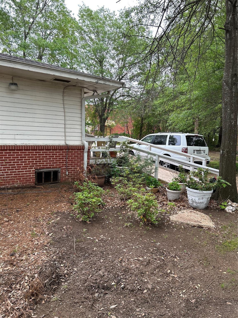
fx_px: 238
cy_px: 159
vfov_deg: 67.3
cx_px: 119
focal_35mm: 26
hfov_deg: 53.1
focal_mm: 5.7
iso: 40
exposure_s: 1/187
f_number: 1.5
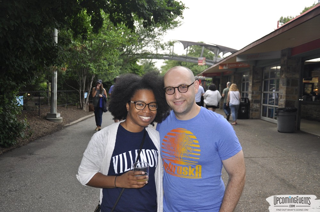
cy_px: 106
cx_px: 160
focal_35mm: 36
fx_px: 320
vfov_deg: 36.8
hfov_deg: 53.2
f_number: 3.8
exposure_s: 1/160
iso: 400
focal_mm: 24
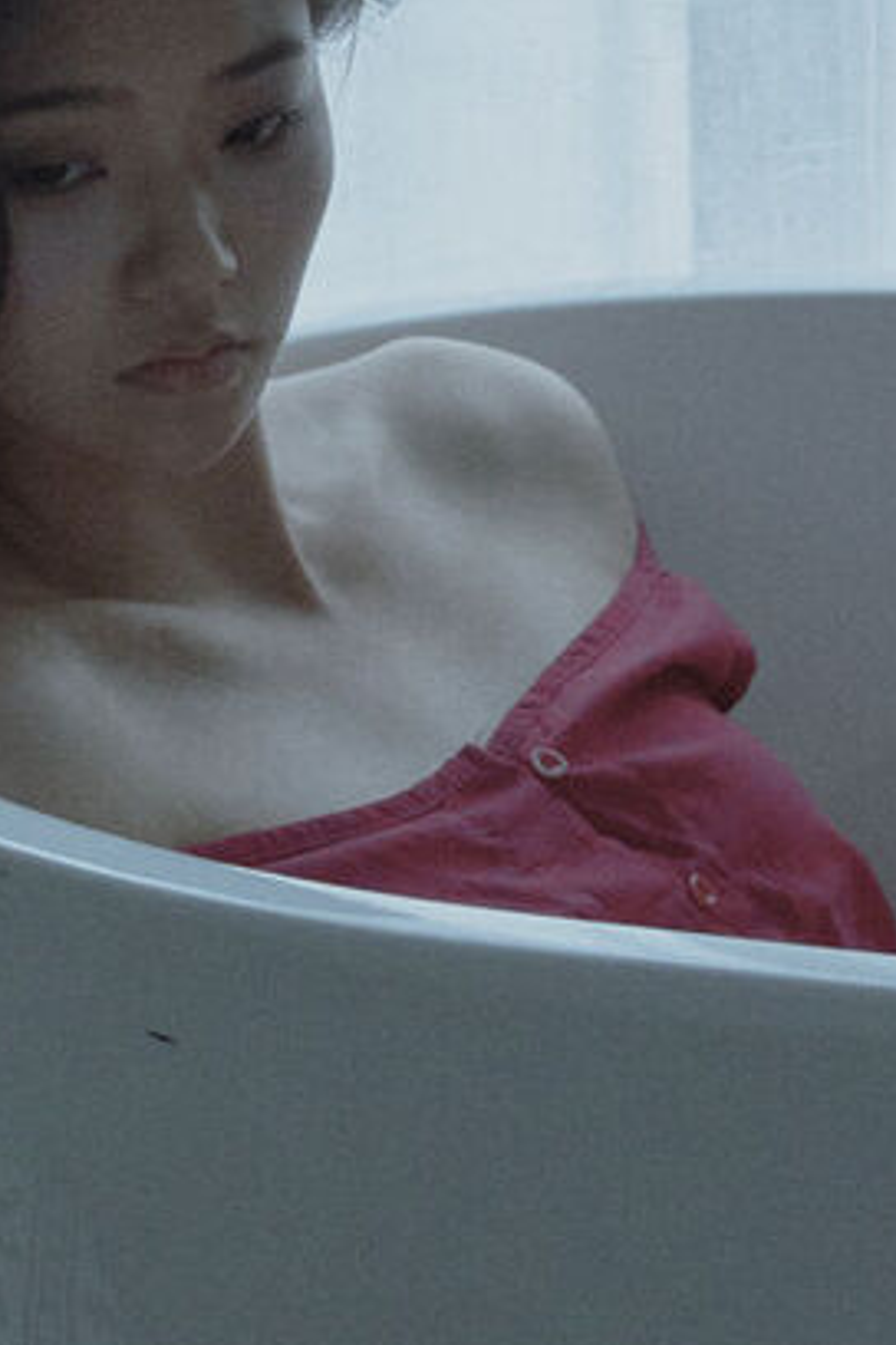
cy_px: -414
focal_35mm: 168
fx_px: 6283
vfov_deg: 11.9
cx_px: -208
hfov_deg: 8.1
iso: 5000
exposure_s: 1/100
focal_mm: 43.6
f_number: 4
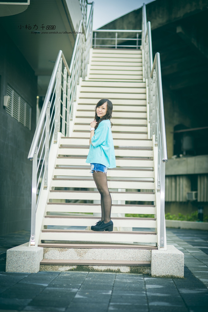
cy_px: 156
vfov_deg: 23.9
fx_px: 738
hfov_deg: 16.1
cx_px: 104
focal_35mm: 85
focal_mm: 85
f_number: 2.8
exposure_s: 1/160
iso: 100
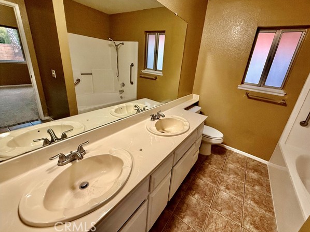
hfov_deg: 98.0
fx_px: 134
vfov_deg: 81.7
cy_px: 110
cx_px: 166
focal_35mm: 15
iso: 500
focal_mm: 2.22
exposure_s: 1/60
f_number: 2.2
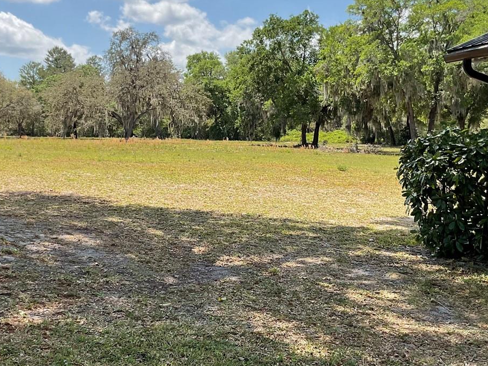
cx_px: 207
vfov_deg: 28.5
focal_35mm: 51
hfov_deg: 37.4
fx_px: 719
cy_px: 183
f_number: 1.8
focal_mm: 3
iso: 16
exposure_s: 1/1675
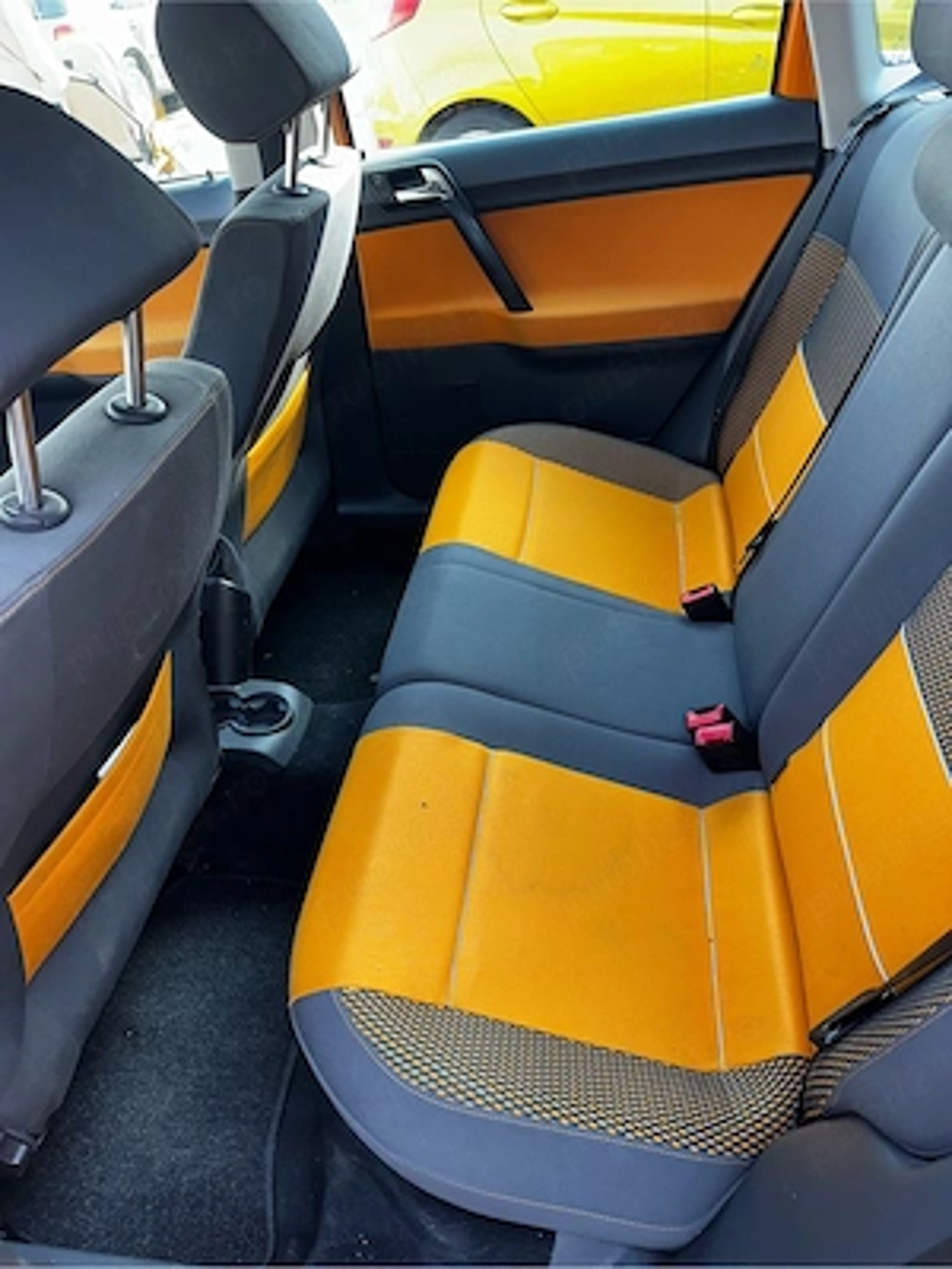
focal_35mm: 24
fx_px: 880
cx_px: 476
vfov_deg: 71.6
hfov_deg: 56.8
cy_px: 634
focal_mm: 6.86
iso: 100
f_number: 1.78
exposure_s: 1/121
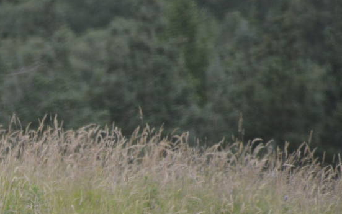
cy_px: 282
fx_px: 12403
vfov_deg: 1.0
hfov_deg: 1.6
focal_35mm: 1330
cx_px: -35
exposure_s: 1/500
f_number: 6.3
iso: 720
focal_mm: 300
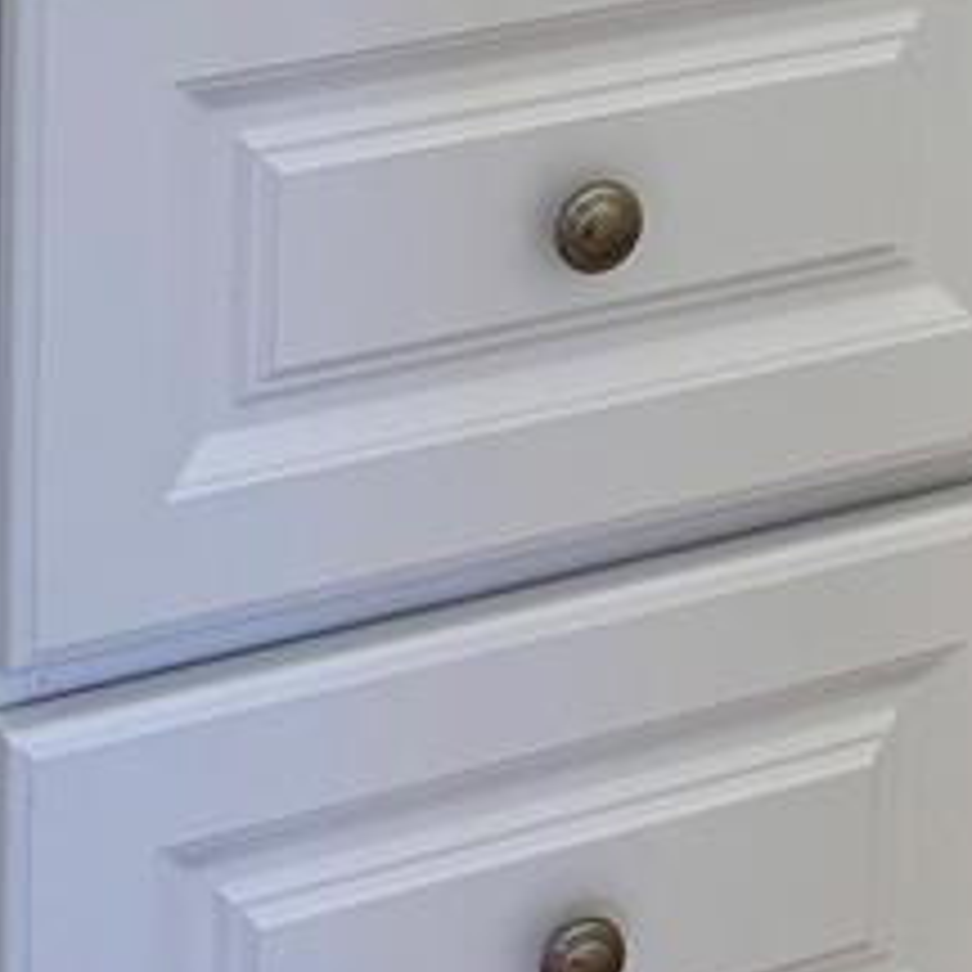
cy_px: -1242
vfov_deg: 12.2
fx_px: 3749
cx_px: 1048
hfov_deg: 14.5
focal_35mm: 118
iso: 80
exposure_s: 1/167
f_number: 1.78
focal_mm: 6.76
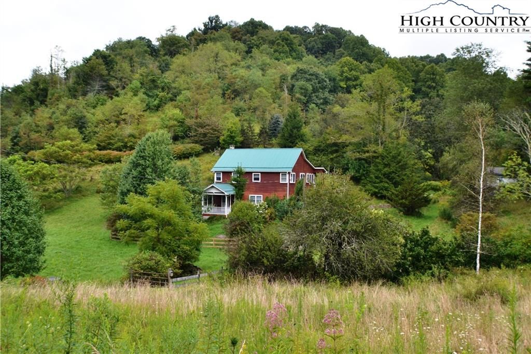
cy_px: 177
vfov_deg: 31.9
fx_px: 619
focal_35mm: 42
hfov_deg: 46.4
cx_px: 266
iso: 100
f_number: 6.3
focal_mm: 28
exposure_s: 1/160
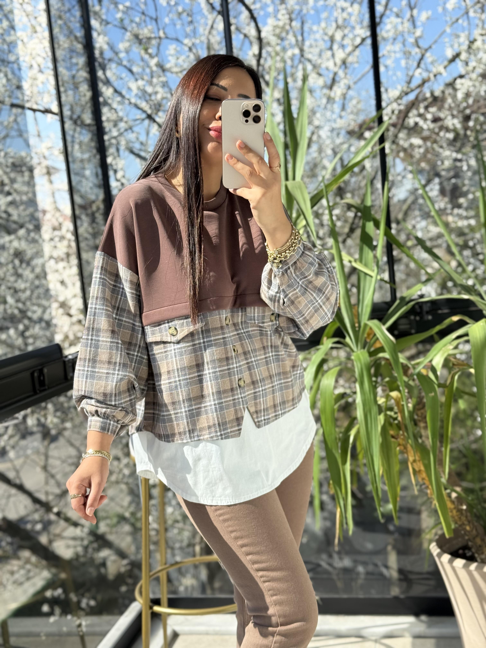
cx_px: 243
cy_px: 324
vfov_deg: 39.7
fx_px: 899
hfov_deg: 30.3
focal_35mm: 48
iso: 80
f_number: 1.78
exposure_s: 1/1203
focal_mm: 6.76
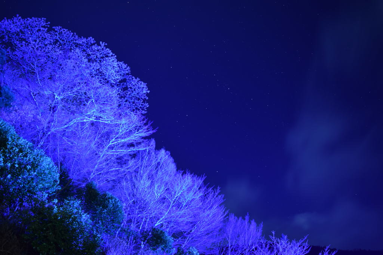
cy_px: 128
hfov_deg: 67.4
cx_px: 192
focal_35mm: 27
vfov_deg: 47.9
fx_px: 287
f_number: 3.5
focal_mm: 18
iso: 320
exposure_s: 15
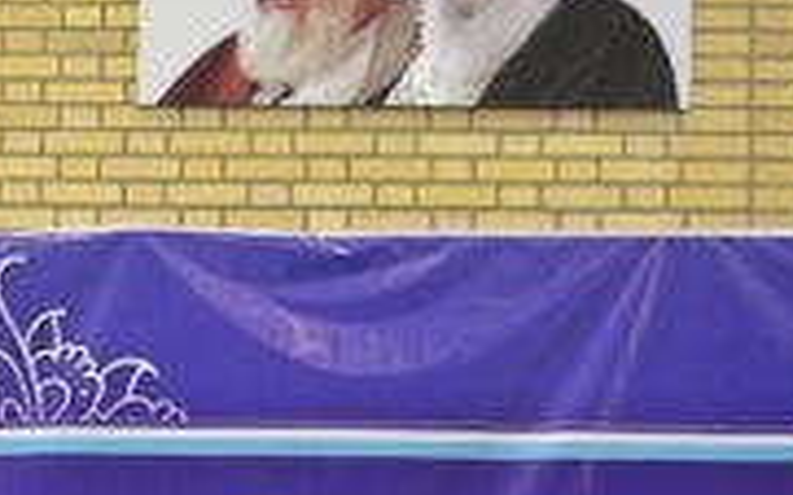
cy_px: 843
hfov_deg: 12.1
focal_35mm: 167
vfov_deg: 7.6
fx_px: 3608
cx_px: -311
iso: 1800
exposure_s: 1/60
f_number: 4.8
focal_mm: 32
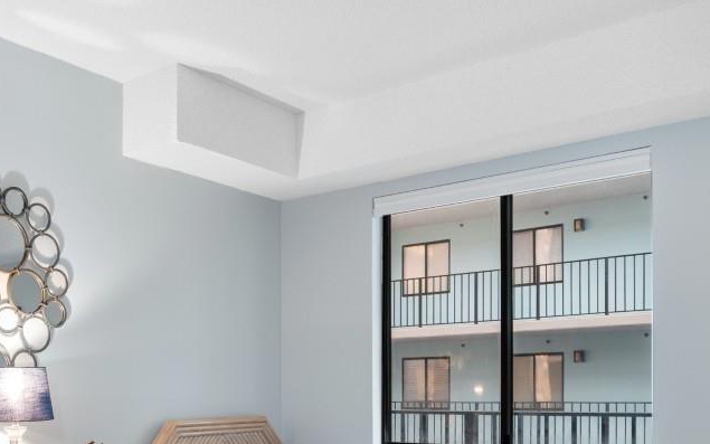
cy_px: 388
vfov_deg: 31.4
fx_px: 755
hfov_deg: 48.8
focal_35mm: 39
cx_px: 196
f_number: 4.5
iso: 100
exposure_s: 1.3
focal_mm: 10
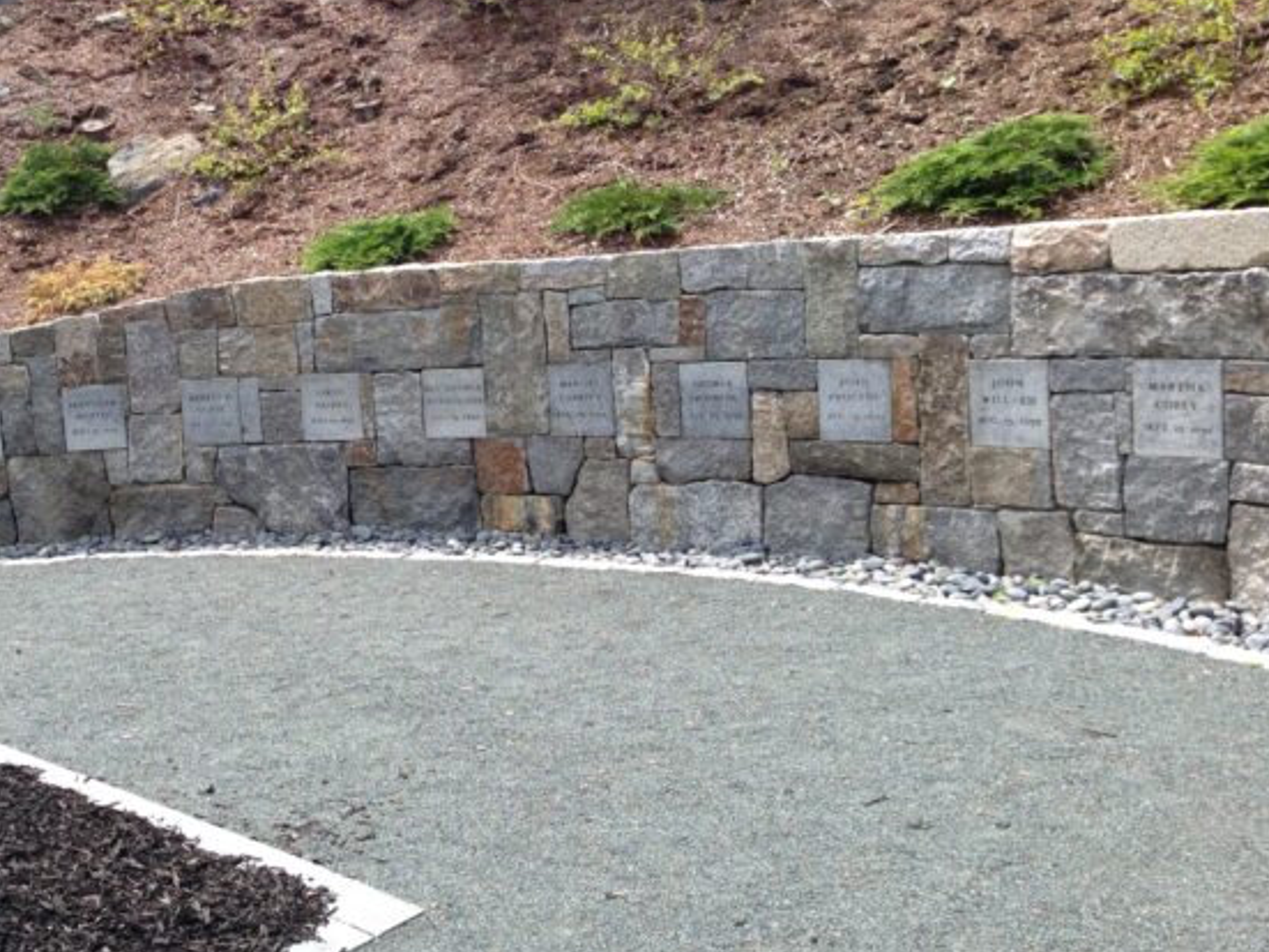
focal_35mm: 46
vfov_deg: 31.5
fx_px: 1686
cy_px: 447
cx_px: 403
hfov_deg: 40.6
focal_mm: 4.12
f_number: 2.4
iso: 50
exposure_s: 1/531
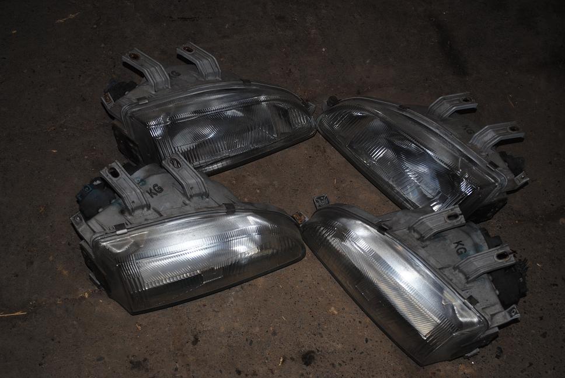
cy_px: 189
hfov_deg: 35.0
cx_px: 282
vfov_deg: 23.8
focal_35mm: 57
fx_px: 896
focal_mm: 38
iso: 200
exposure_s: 1/60
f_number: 5
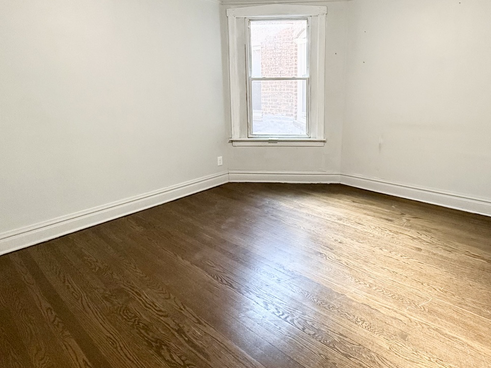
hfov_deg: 78.4
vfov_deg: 62.5
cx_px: 285
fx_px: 298
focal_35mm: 21
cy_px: 136
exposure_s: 1/120
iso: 640
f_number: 2.2
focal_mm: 2.22
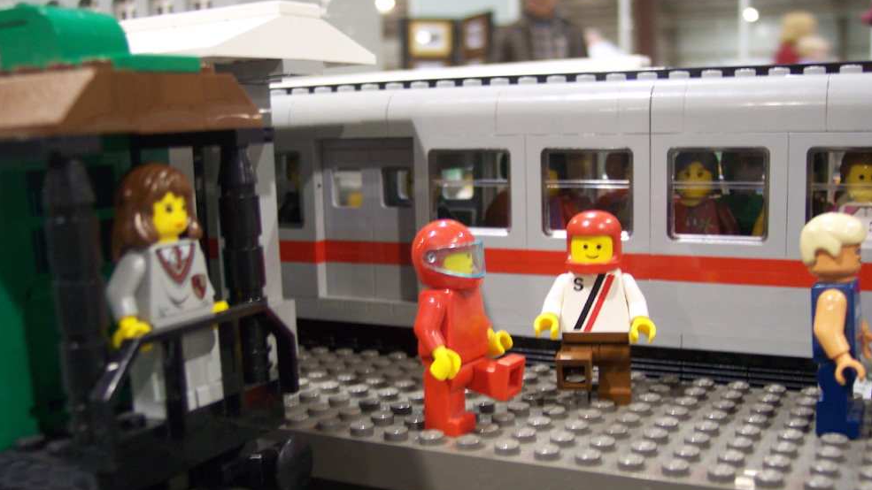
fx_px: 971
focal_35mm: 42
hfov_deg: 48.4
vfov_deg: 28.3
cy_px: 279
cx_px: 440
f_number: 2.8
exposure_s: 1/8
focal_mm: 8
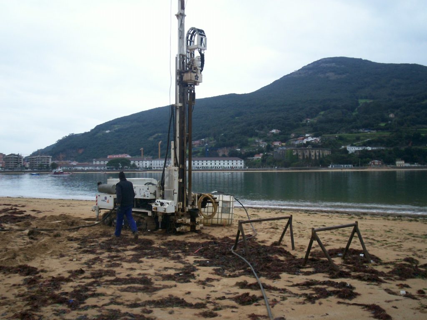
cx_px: 214
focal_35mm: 36
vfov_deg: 39.7
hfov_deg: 51.4
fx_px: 444
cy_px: 160
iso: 100
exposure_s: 1/89.3
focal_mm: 5.9
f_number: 4.5
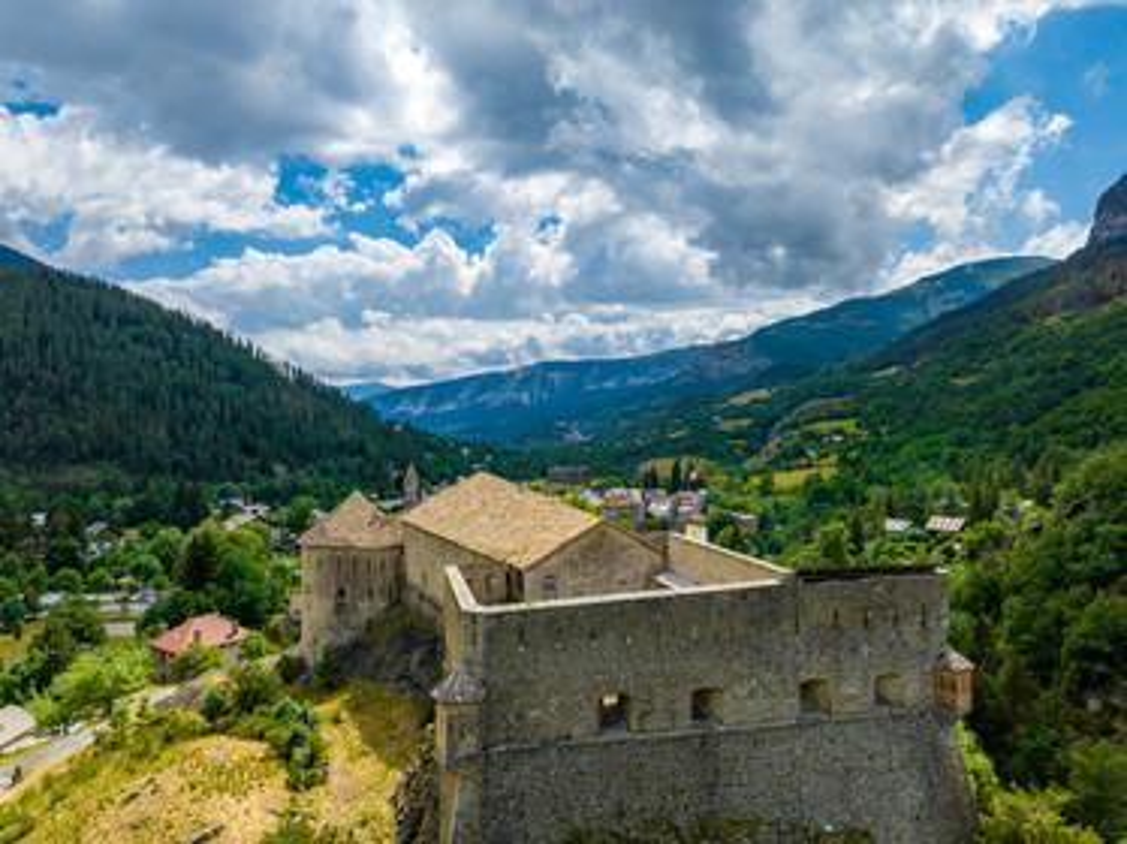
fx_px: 781
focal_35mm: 24
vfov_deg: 56.8
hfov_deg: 71.6
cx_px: 564
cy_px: 422
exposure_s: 1/400
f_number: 9
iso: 200
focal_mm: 12.3
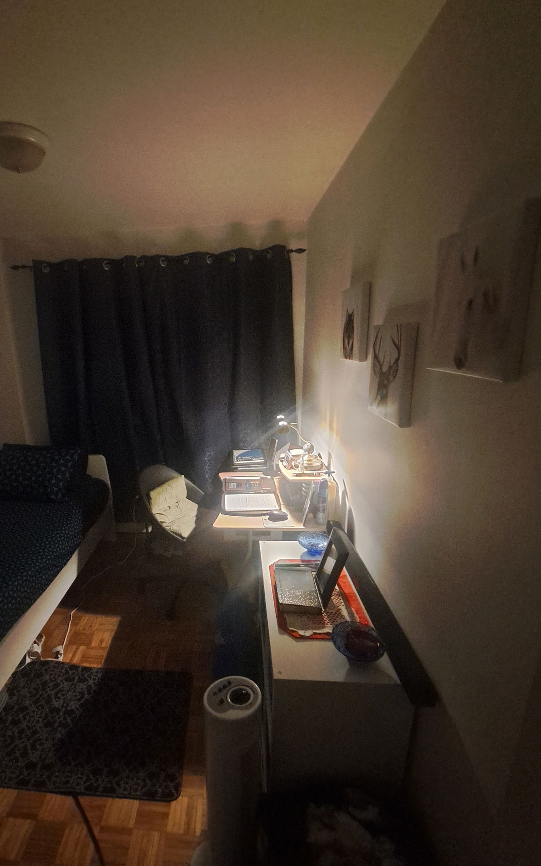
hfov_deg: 69.9
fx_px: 377
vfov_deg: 97.8
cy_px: 441
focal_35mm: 16
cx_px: 196
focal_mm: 1.74
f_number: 2.2
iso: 640
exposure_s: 1/20
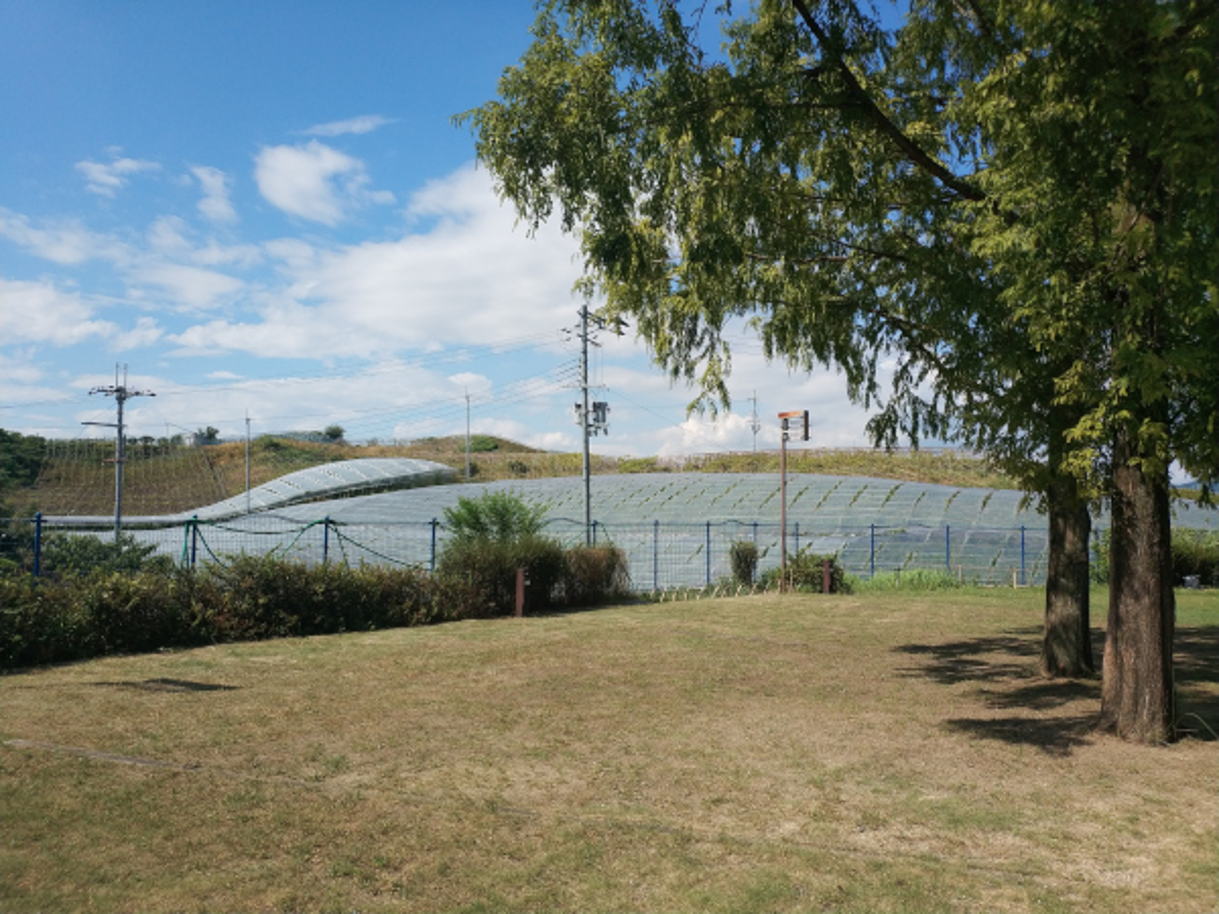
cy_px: 457
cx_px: 610
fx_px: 1127
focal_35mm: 32
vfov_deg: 44.2
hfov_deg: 56.8
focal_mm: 4.5
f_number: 2
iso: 100
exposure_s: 1/1676
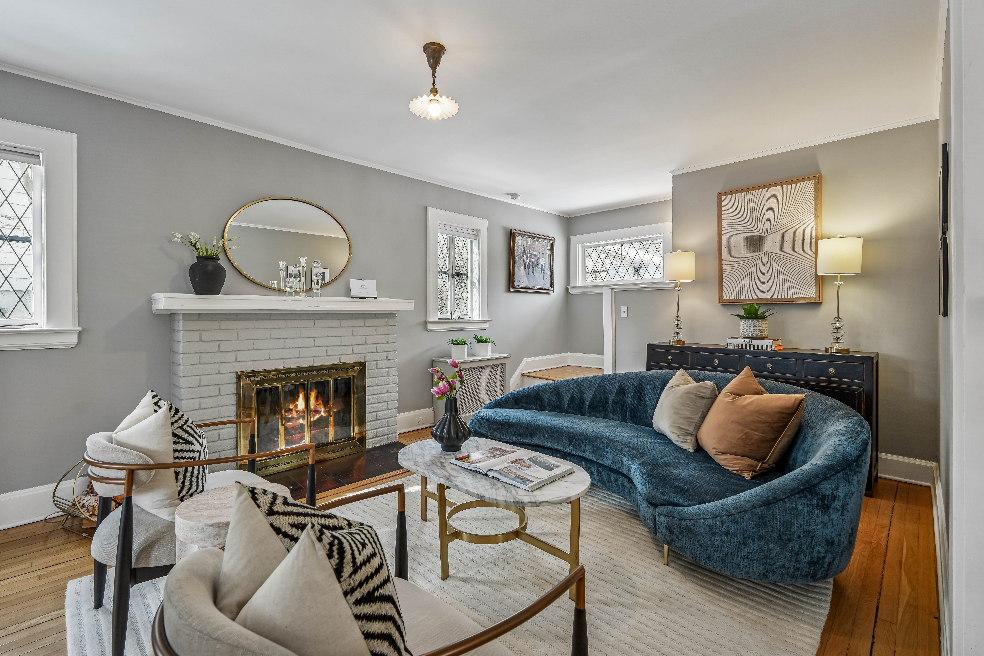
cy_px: 328
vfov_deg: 73.7
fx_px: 437
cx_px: 492
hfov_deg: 96.7
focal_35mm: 16
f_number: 8
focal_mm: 16
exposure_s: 1/30
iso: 400
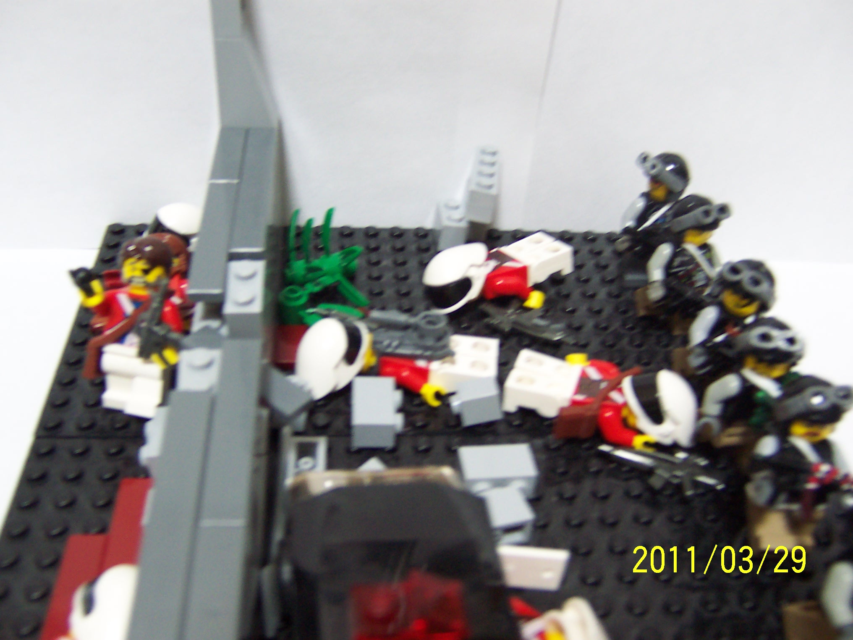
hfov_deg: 51.4
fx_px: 887
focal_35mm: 36
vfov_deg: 39.7
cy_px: 320
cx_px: 426
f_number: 2.8
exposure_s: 1/8
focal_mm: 5.6
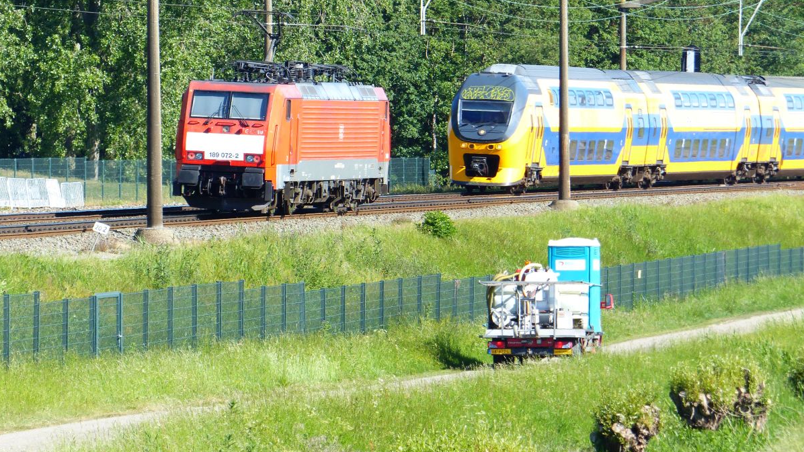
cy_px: 156
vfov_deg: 3.4
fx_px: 7526
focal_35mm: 353
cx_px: 401
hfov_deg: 6.1
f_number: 4
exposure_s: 1/400
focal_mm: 58.2
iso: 125
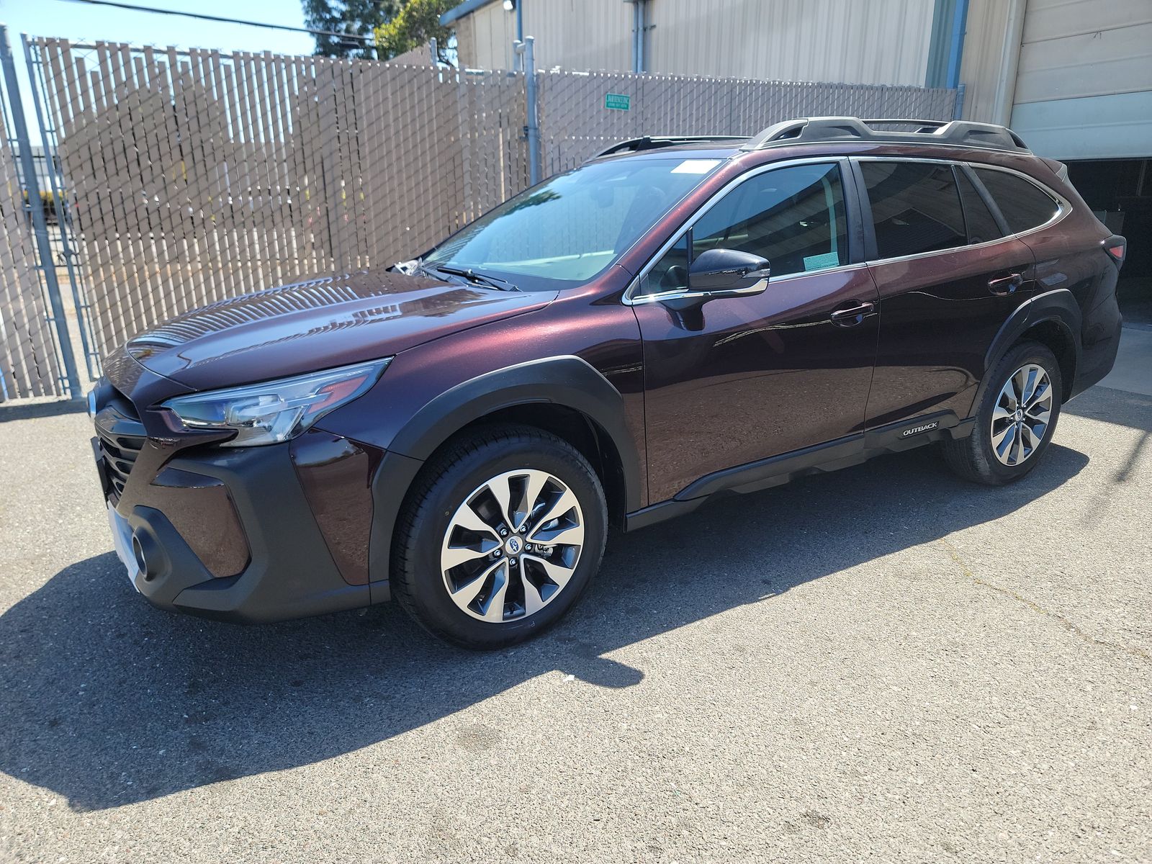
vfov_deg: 56.8
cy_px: 432
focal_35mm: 24
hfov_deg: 71.6
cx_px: 576
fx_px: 799
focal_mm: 6.7
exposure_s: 1/263
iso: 50
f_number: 1.8
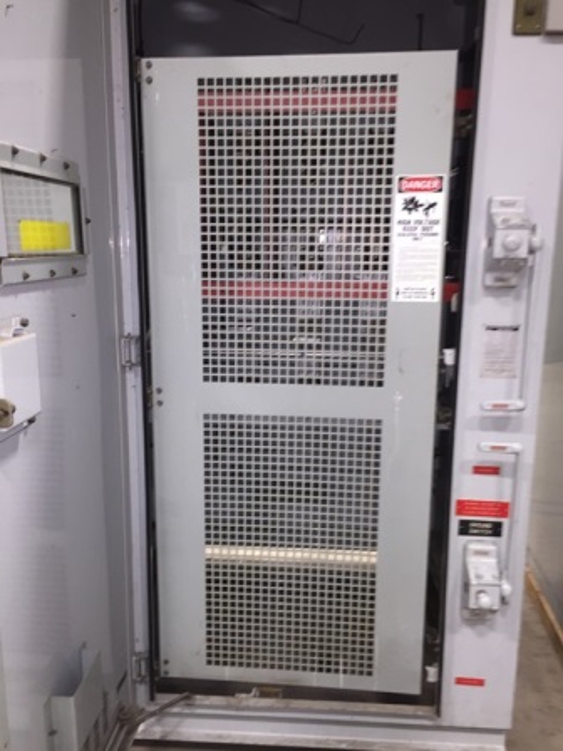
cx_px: 282
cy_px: 376
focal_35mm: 29
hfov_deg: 48.2
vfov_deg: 61.7
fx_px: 629
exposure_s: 1/17
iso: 100
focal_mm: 4.15
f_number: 2.2
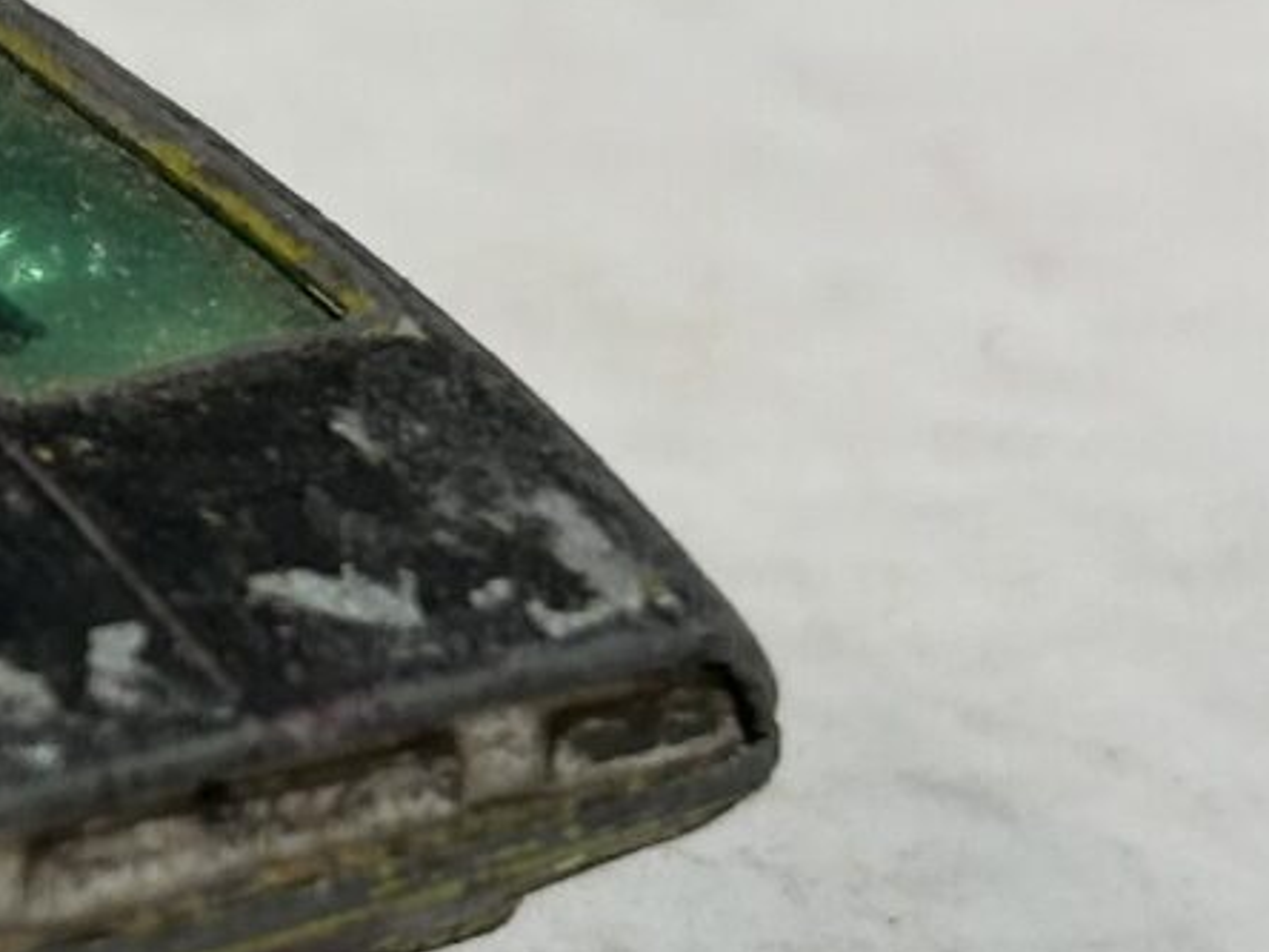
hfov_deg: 12.4
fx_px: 5499
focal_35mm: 150
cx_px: -712
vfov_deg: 9.9
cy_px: 146
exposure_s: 1/100
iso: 50
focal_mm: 5.7
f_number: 1.5
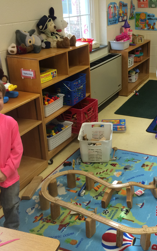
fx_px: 288
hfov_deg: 29.8
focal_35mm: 42
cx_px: 125
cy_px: 126
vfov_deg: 47.2
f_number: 2.2
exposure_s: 1/30
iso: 32
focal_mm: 4.15
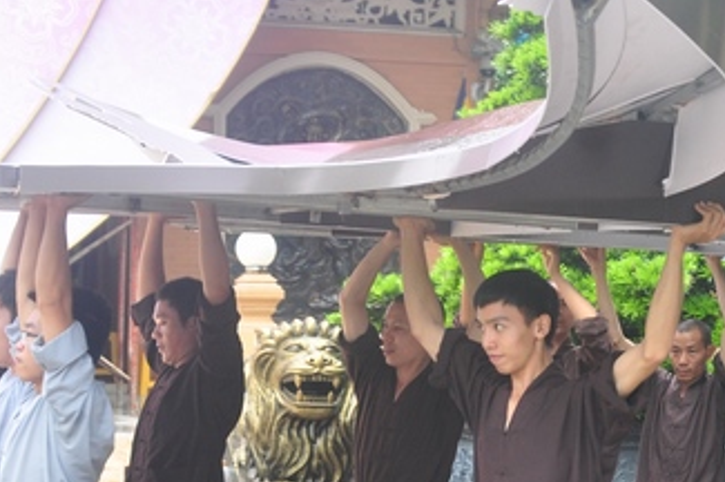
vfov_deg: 16.1
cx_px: 500
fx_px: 1690
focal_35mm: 84
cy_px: 408
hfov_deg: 24.1
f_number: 5
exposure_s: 1/80
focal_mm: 28
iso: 500
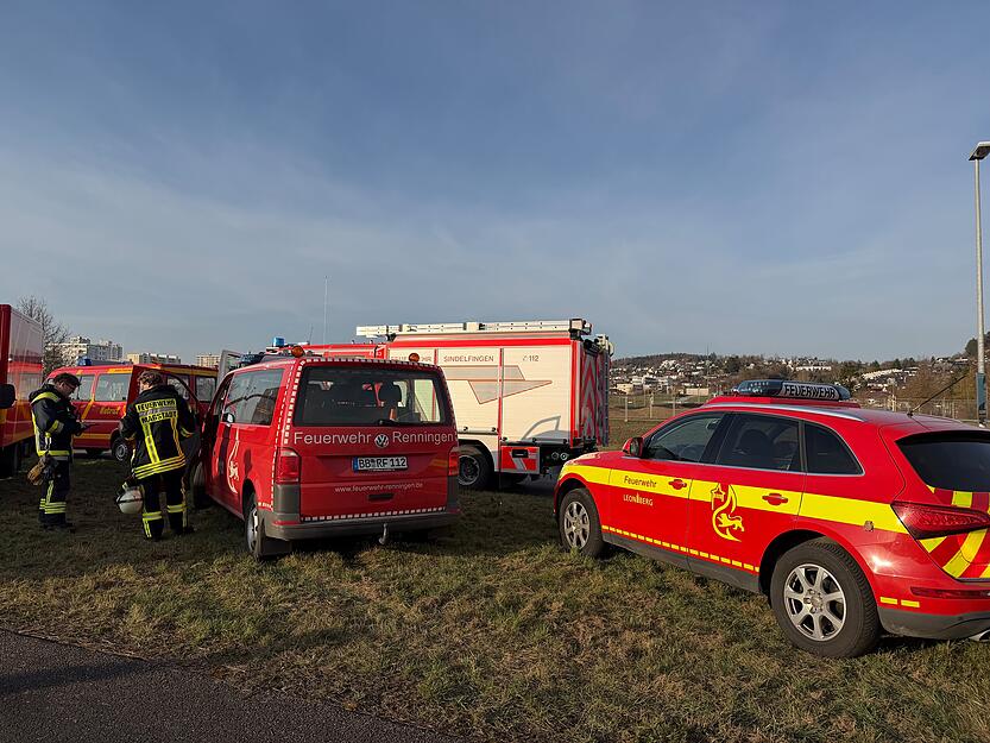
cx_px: 495
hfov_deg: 71.6
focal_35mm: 24
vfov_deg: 56.8
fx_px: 686
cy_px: 372
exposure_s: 1/4975
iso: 80
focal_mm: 6.76
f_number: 1.78
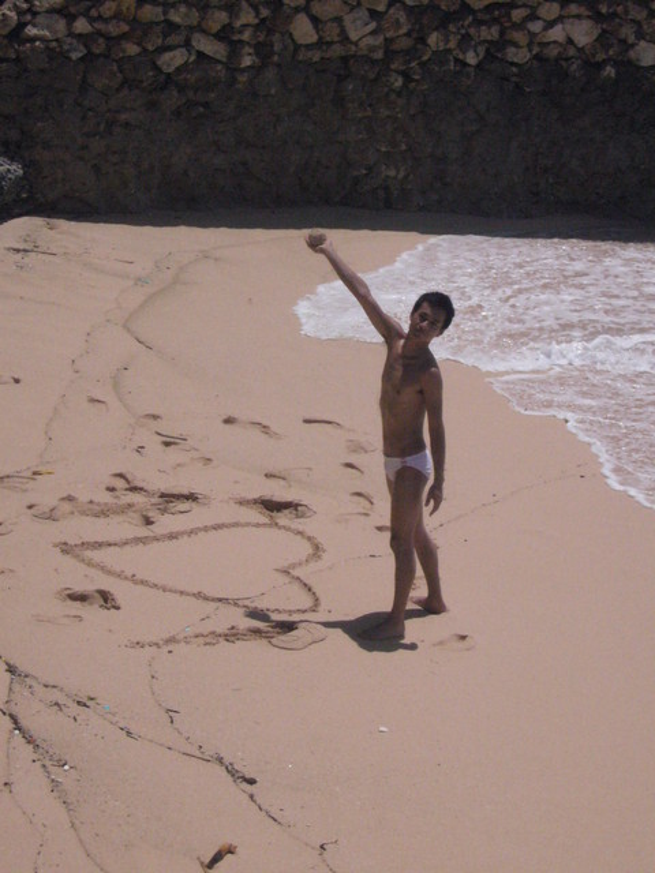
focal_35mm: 94
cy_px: 436
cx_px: 328
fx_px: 2372
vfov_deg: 20.9
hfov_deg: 15.7
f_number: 11
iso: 400
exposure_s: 1/1600
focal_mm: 15.5
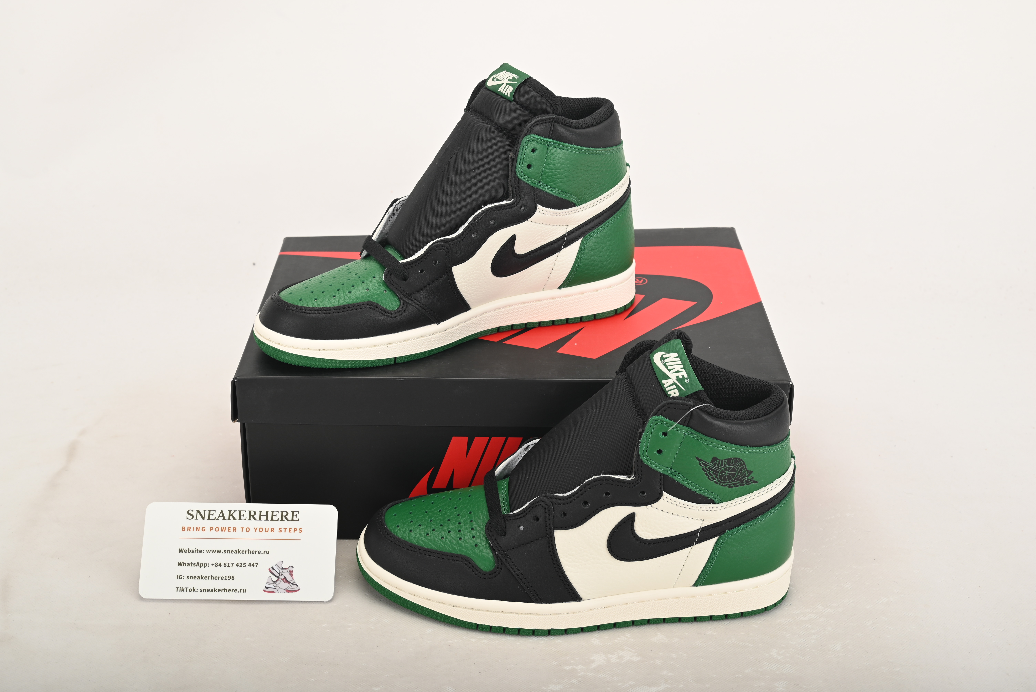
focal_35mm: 48
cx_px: 518
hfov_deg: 41.1
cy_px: 346
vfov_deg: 28.1
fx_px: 1382
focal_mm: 48
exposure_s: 1/200
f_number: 11
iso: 100
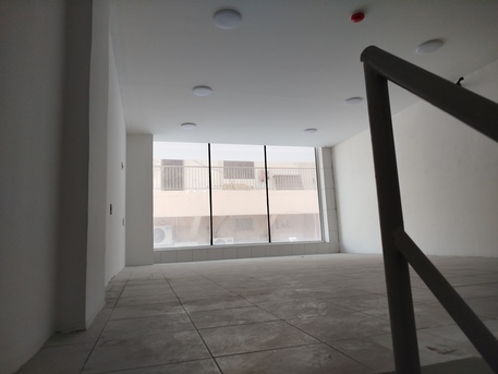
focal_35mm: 24
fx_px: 345
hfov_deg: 71.6
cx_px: 249
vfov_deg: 56.8
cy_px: 187
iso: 250
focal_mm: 5.31
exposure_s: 1/33
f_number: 1.7
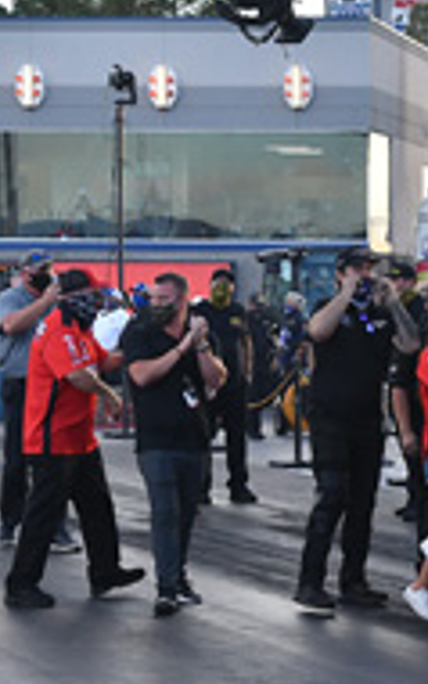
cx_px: 554
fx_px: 2851
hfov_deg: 8.5
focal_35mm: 153
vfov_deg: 13.7
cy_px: 389
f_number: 5.6
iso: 400
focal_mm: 38
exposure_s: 1/320
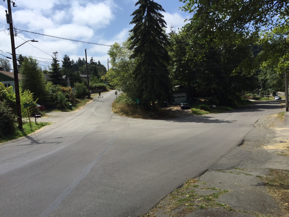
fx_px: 242
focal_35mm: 29
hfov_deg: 61.7
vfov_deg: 48.2
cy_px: 108
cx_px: 144
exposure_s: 1/2825
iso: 32
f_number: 2.2
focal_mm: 4.15
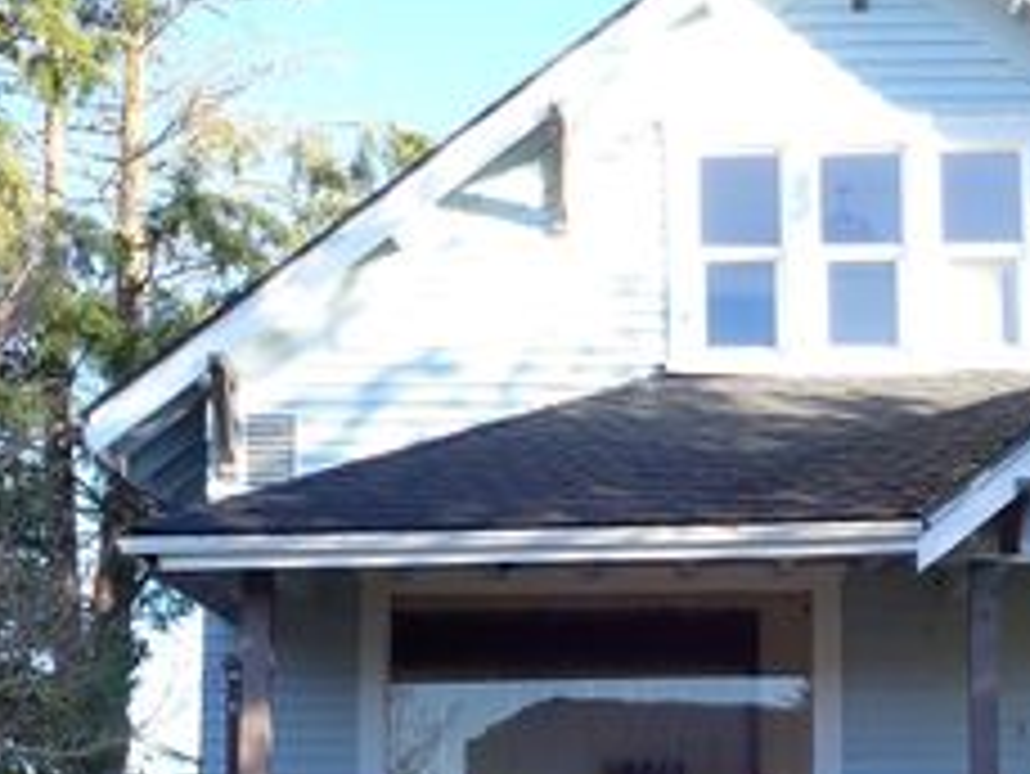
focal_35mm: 83
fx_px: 2471
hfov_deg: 23.4
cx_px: 711
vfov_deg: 17.6
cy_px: 677
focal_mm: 6.83
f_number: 3.5
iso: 100
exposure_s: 1/125
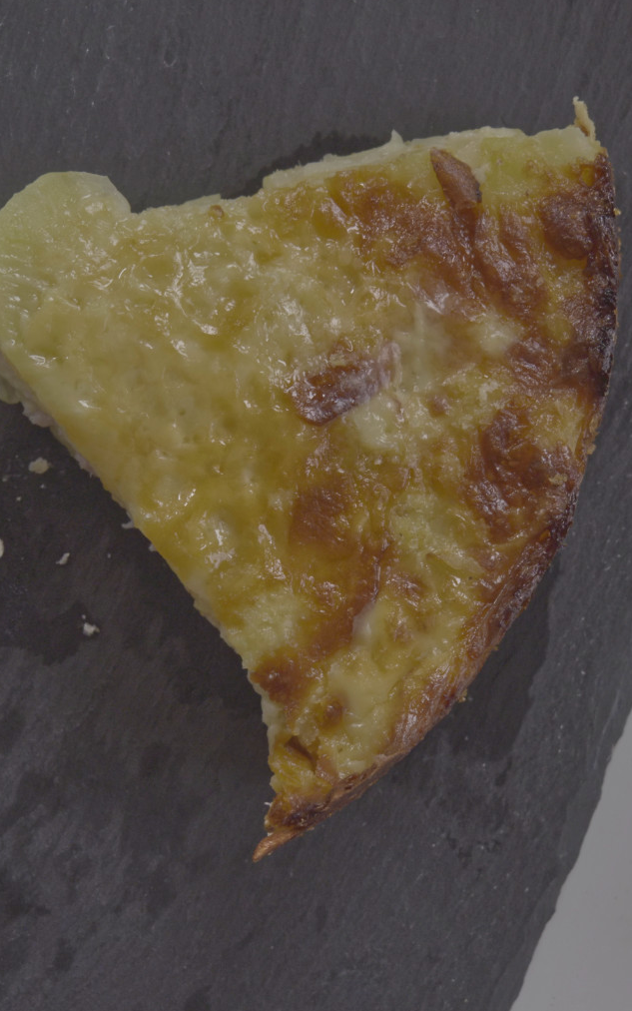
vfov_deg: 18.0
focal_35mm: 116
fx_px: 3195
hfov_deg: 11.3
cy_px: 435
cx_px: 308
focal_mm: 60
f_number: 8
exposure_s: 1/60
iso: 1000
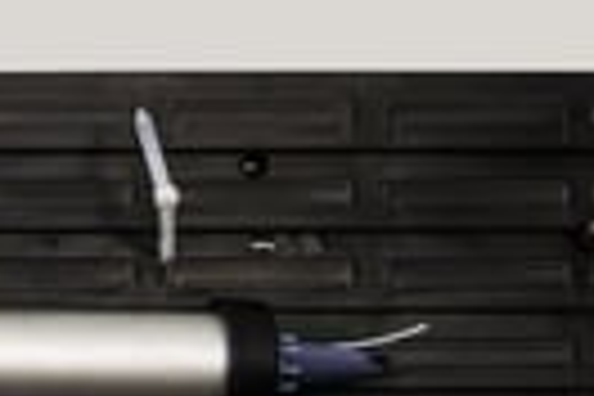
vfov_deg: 5.0
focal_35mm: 274
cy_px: 682
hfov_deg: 7.1
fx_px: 4521
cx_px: -842
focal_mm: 47
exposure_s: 1/200
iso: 400
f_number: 3.5
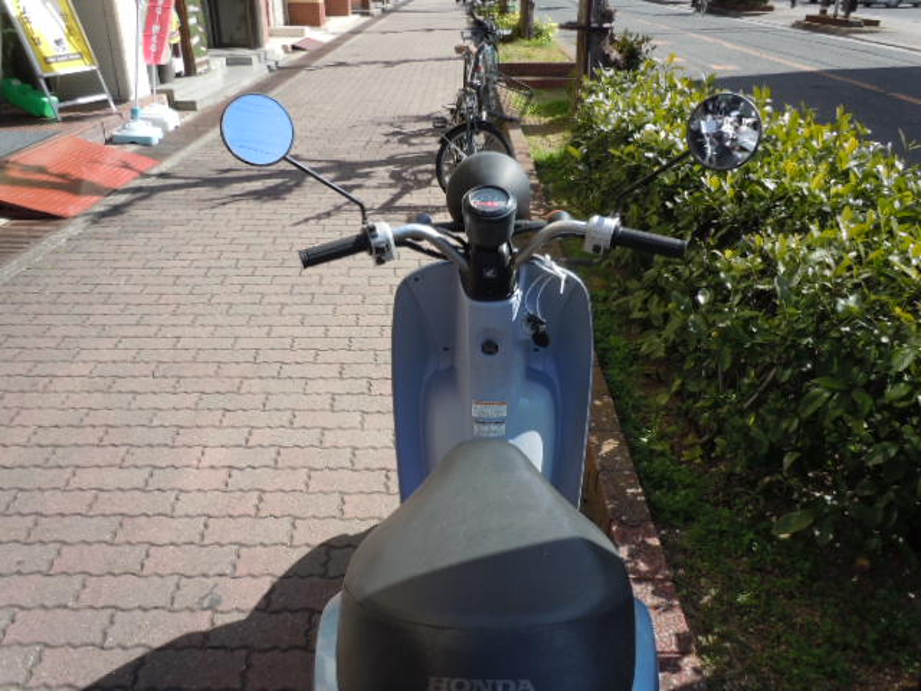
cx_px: 460
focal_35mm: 28
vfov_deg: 49.7
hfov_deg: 63.4
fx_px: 745
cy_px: 346
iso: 100
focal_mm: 5
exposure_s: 1/400
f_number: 3.7
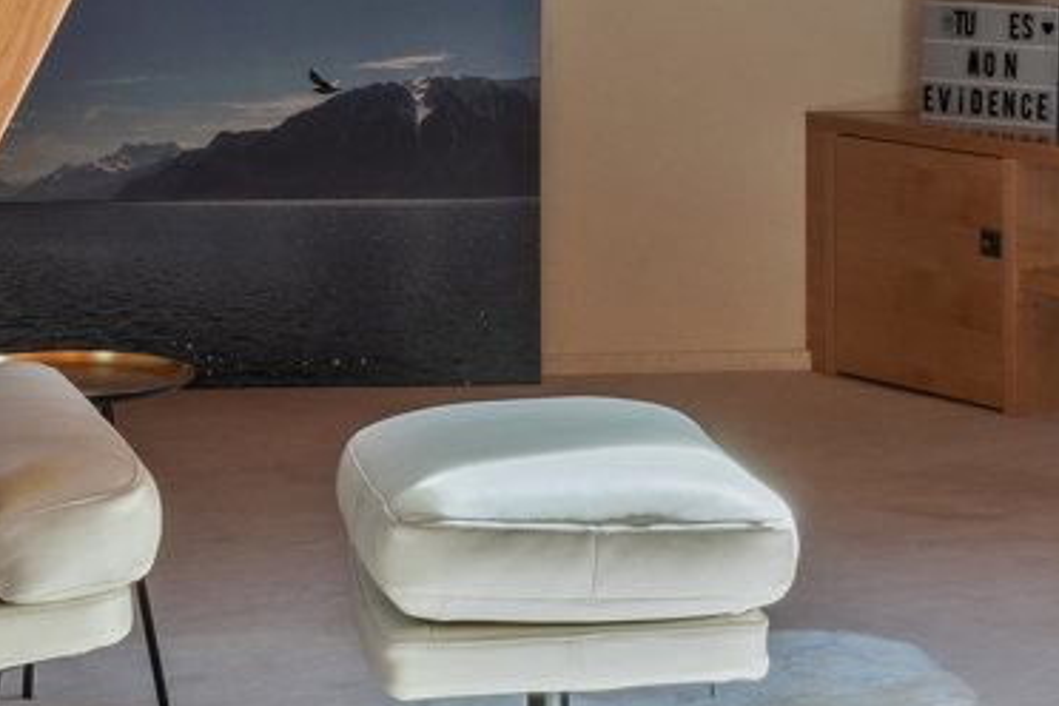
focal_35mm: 124
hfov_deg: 16.5
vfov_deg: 10.9
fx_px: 3647
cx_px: 678
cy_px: -87
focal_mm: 18
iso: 100
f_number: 18
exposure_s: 1/1.67
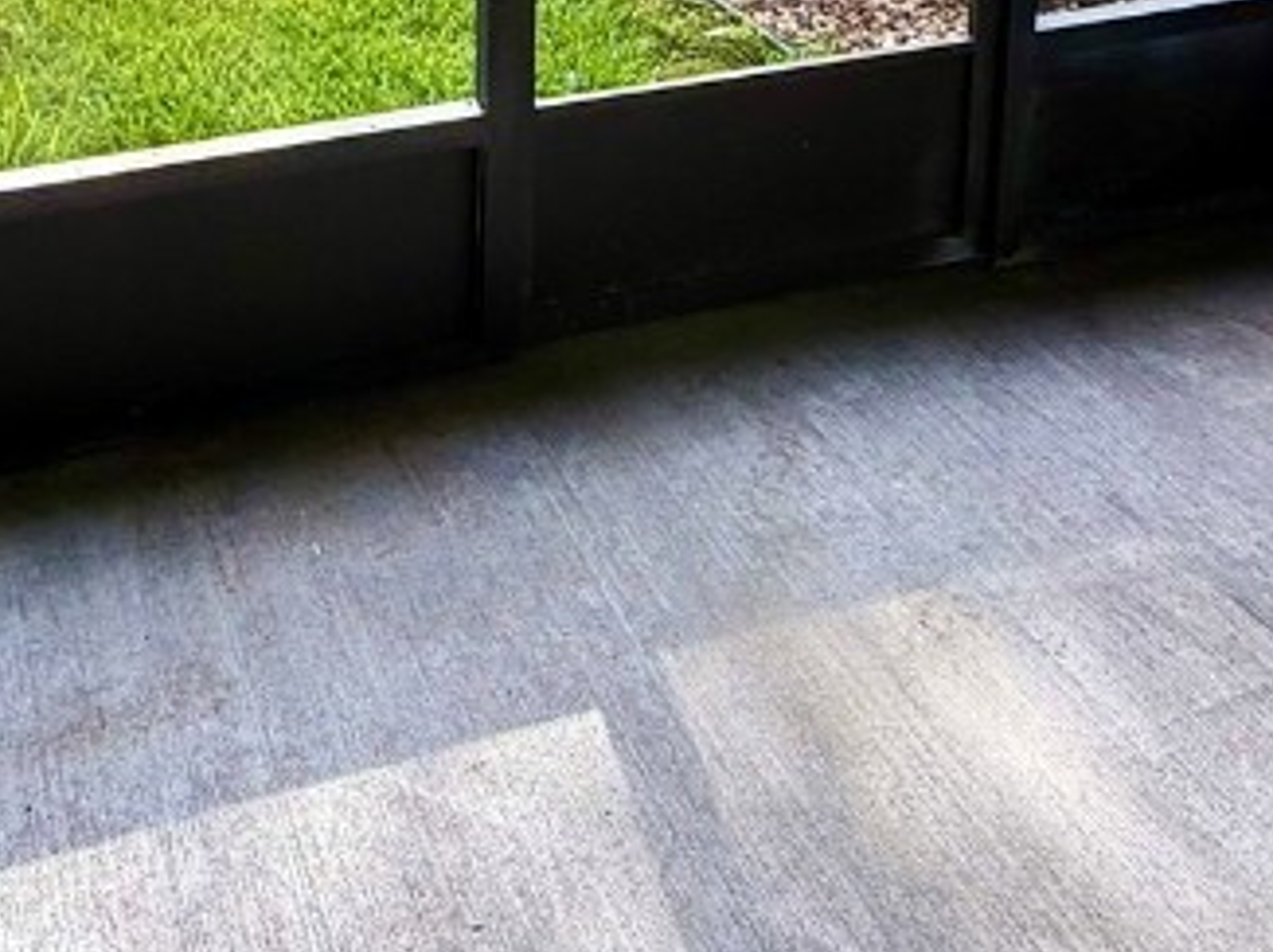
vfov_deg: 26.7
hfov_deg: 41.6
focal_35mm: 44
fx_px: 1617
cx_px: 308
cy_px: -347
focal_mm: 2.22
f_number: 2.2
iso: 64
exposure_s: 1/276
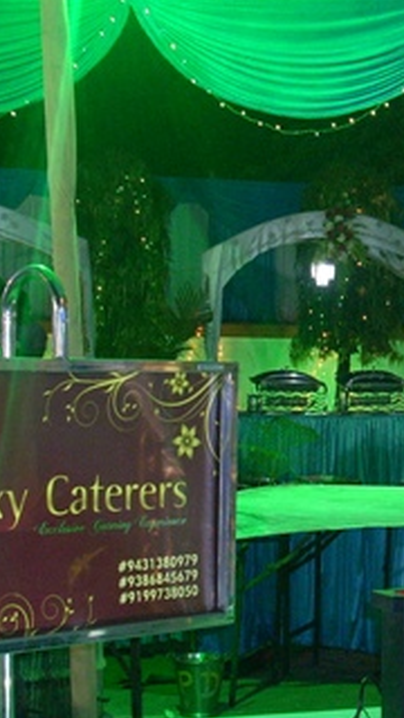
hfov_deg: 12.6
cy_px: 346
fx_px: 1790
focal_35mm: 94
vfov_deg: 22.7
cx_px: 465
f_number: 3.1
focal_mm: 7.6
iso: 259
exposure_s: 1/30
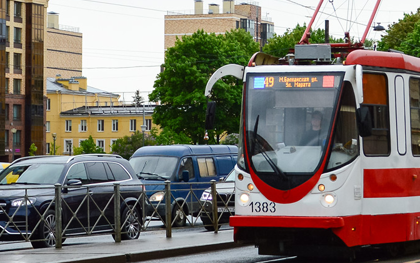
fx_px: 1328
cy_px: 38
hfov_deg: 17.8
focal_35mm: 116
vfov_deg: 11.2
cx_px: 341
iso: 400
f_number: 5
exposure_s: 1/400
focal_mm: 34
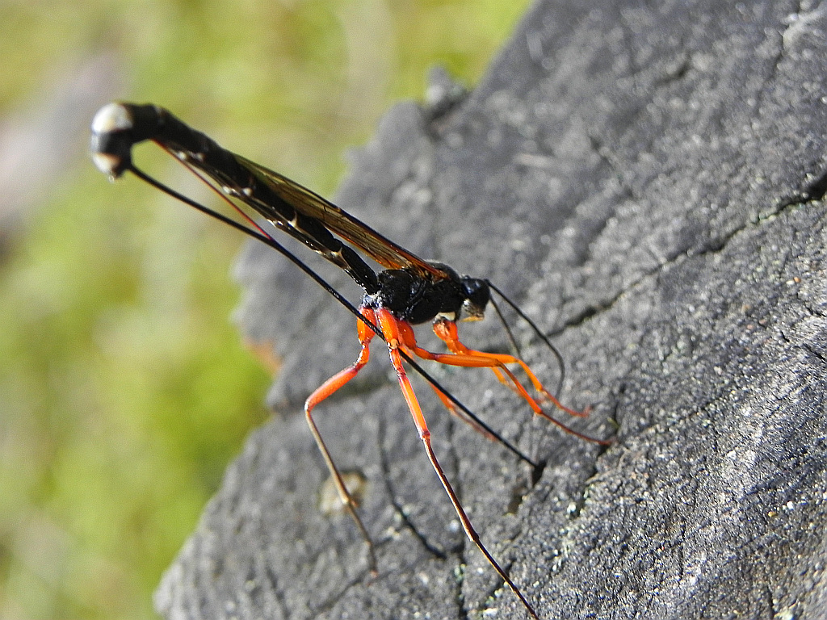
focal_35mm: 105
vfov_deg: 14.1
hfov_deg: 18.7
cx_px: 414
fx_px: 2509
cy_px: 310
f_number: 4
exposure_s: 1/69.4
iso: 160
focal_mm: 18.8
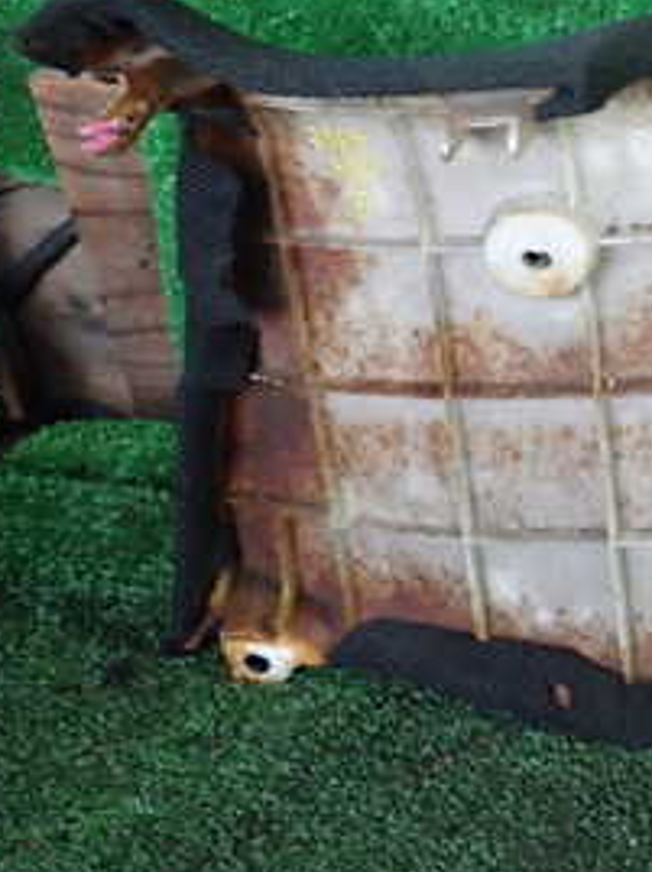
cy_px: 246
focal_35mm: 67
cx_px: 873
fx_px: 1687
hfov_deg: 19.9
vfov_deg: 28.7
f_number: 2.3
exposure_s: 1/30
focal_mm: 5.4
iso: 500
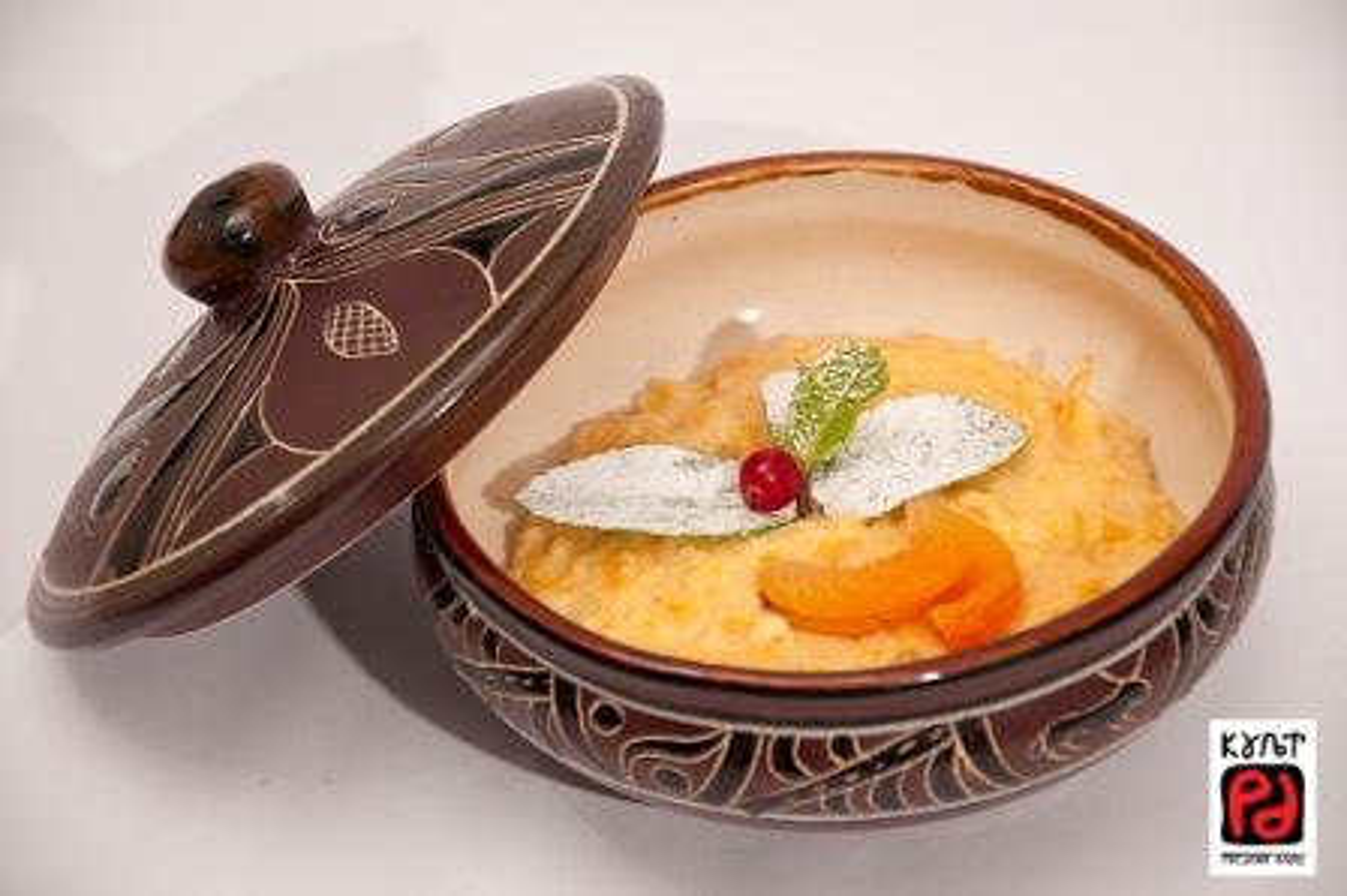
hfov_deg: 14.0
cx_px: 674
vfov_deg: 9.3
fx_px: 5496
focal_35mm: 147
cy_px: 448
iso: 200
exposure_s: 1/80
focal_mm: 98
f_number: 5.6
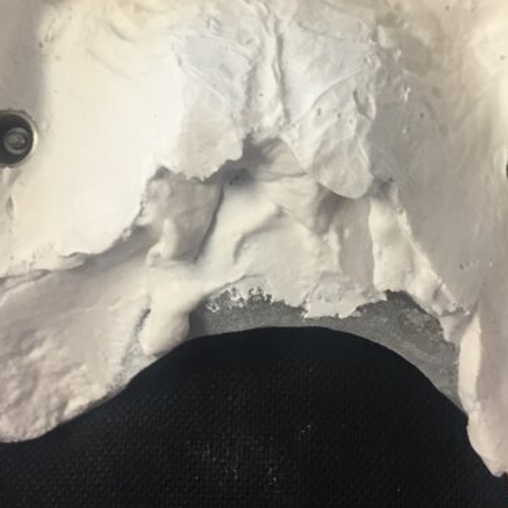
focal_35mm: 62
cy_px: 122
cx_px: 240
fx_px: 1029
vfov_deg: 27.3
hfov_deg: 27.7
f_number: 2.2
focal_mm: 4.15
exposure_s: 1/33
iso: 80
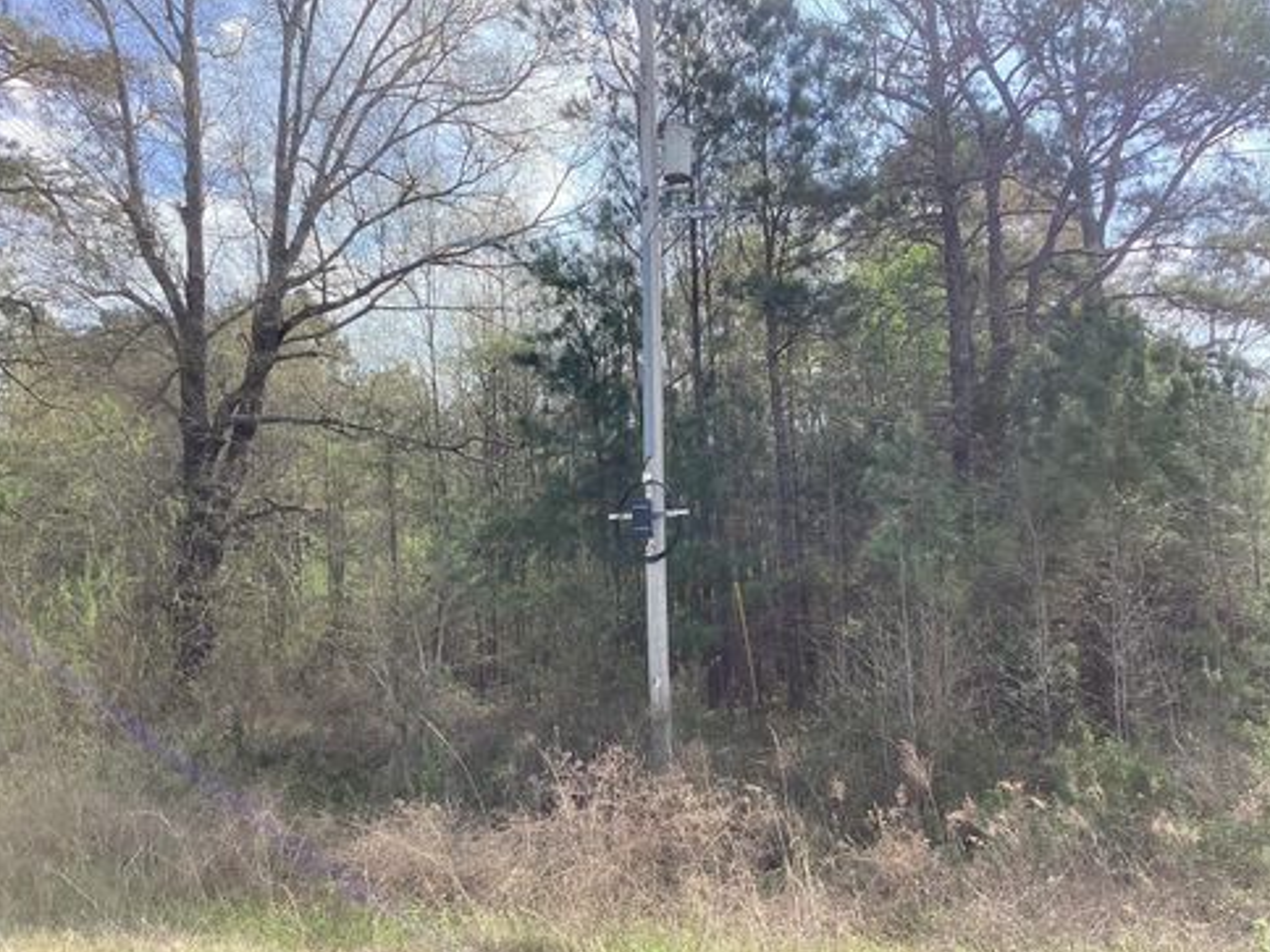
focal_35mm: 32
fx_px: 1174
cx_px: 645
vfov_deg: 44.2
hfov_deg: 56.8
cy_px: 486
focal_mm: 3.3
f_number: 2.4
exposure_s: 1/657
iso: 25
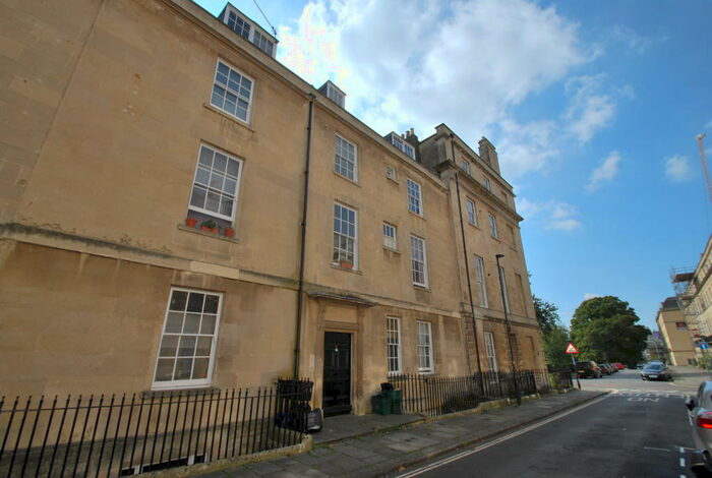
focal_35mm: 15
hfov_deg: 100.3
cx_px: 356
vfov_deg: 77.6
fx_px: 297
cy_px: 239
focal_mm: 10
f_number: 10
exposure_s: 1/200
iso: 100
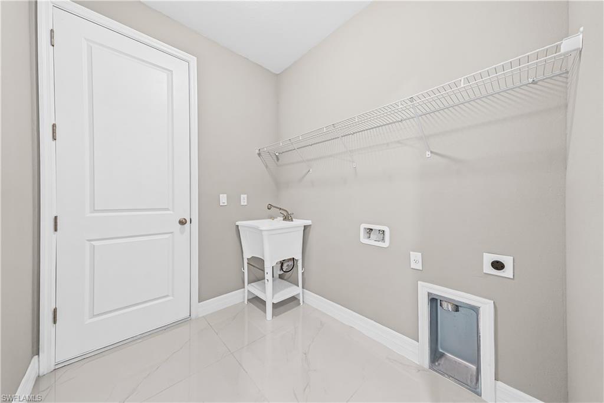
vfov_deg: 90.0
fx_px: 201
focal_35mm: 12
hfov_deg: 112.6
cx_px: 302
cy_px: 202
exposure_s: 1/30
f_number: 9
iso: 8000
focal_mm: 12
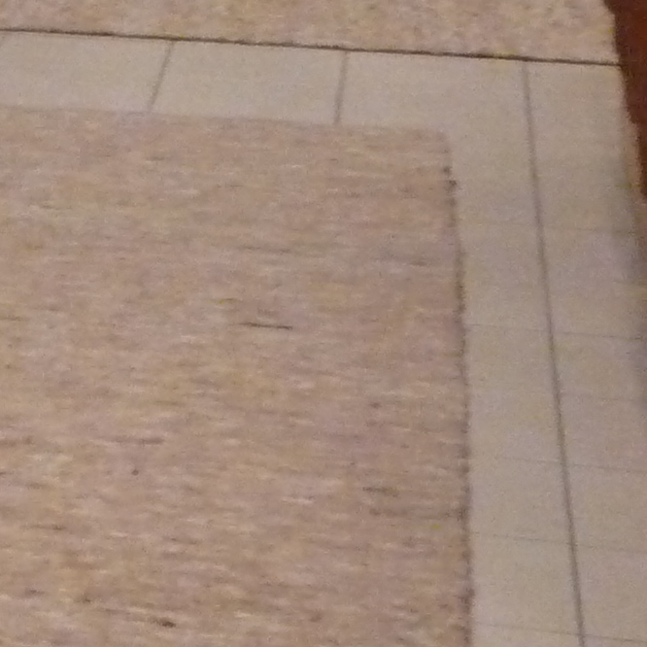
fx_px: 3891
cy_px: -619
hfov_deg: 8.7
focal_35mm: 184
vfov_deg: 9.0
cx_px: -902
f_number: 3
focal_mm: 6.8
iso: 800
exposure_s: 1/25
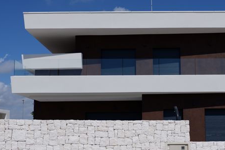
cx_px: 129
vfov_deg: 24.1
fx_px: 350
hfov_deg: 35.6
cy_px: 97
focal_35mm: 56
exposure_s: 1/5400
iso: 250
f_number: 4.4
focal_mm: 24.2
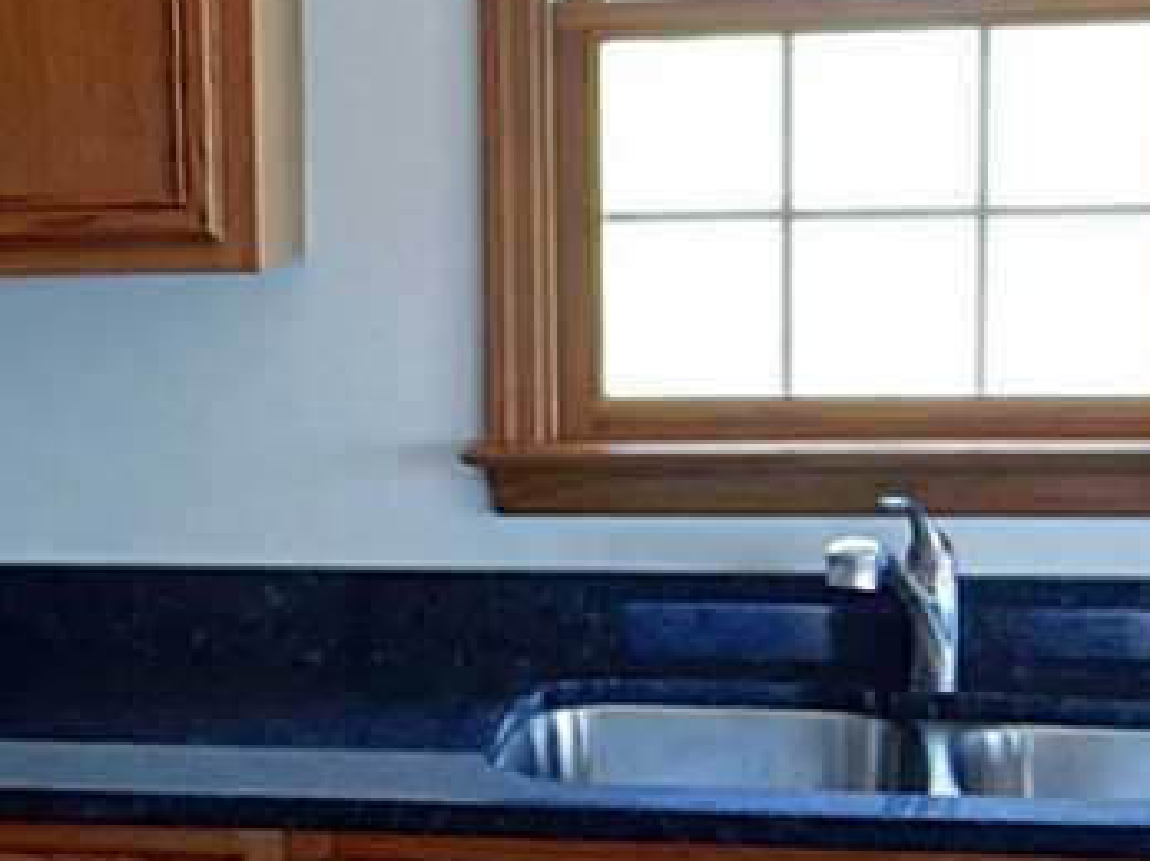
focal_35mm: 83
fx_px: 2756
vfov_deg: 17.8
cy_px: 387
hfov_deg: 23.0
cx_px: 133
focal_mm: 6.4
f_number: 4
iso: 250
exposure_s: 1/30
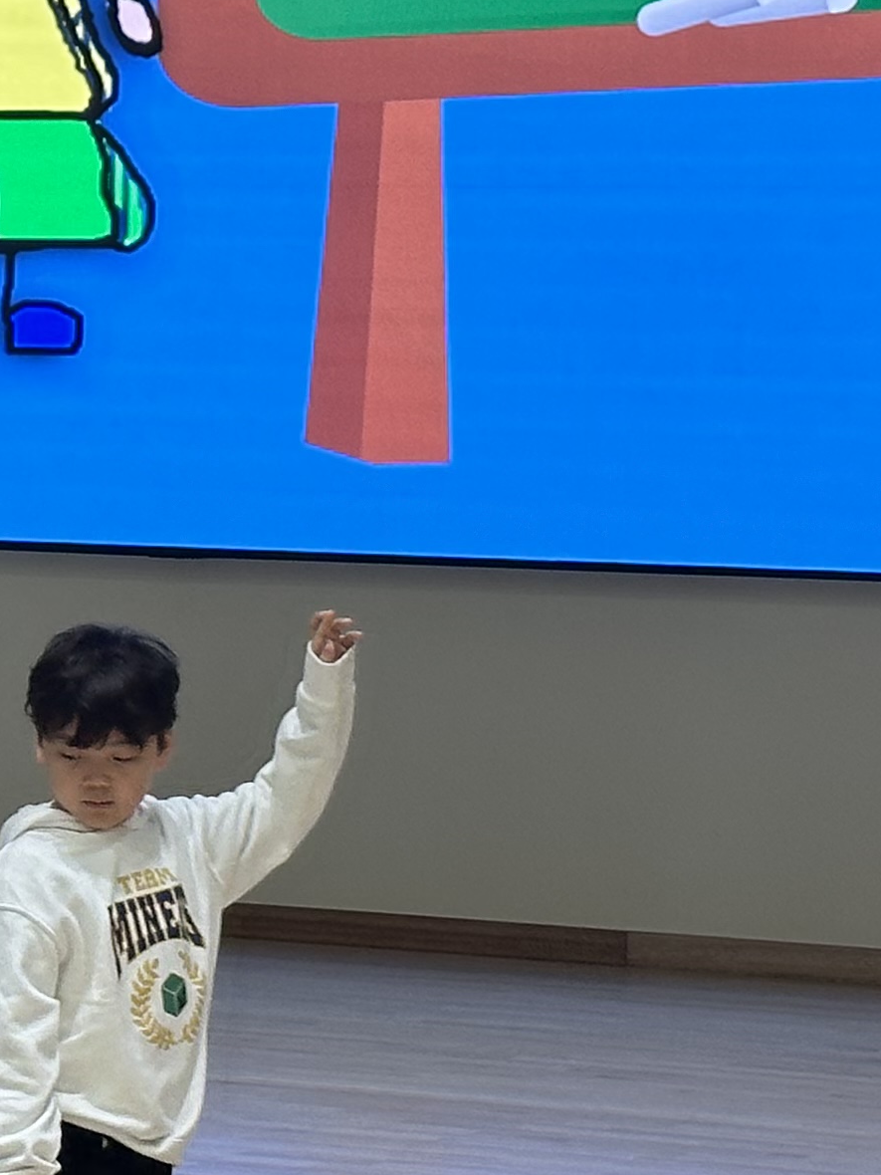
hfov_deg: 8.9
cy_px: 324
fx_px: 5565
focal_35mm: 164
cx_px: -227
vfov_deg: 12.0
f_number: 1.78
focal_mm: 6.86
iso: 80
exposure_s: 1/120
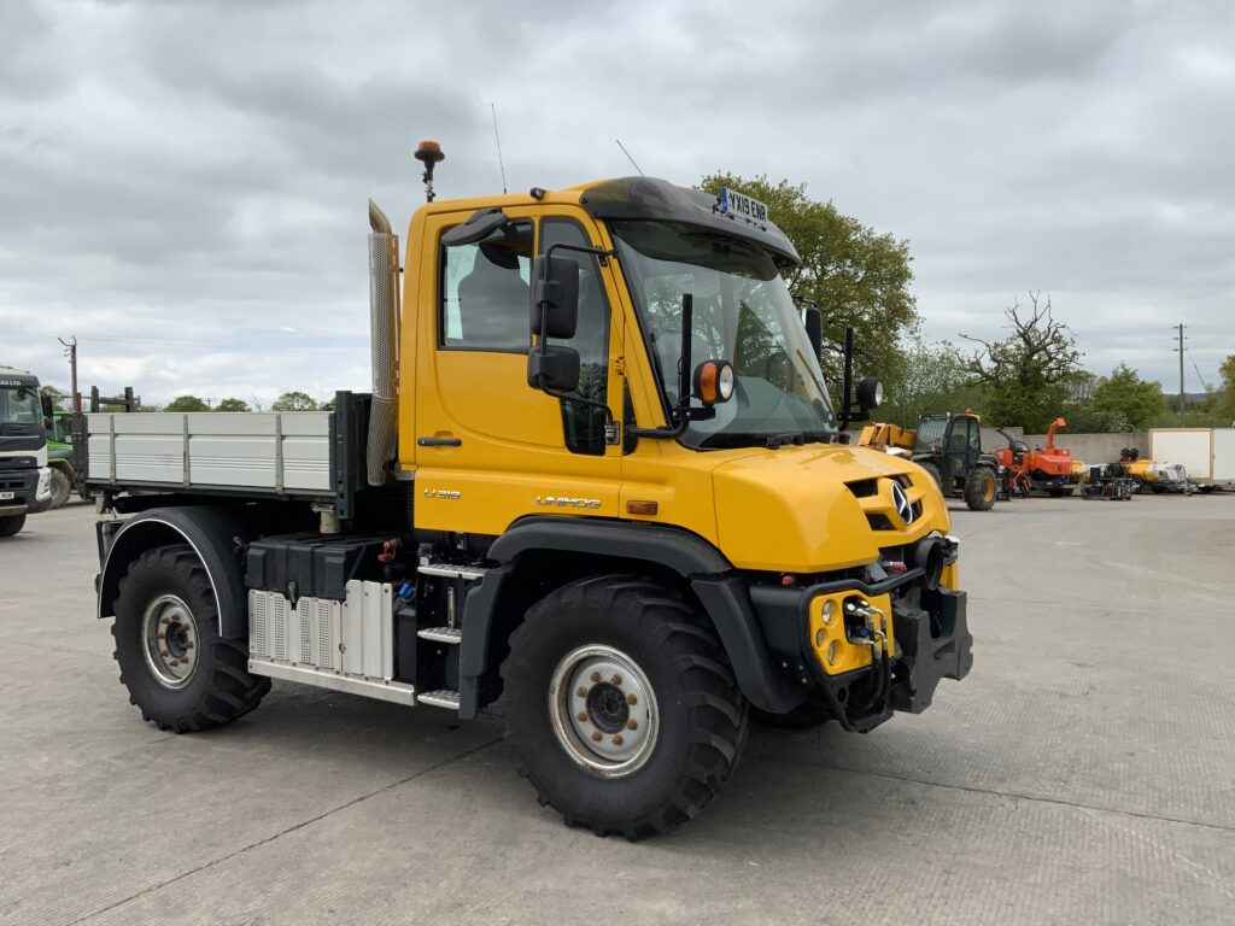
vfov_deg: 48.2
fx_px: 1035
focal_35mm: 29
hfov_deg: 61.7
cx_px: 618
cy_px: 463
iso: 16
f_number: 1.8
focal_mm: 3
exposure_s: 1/1342
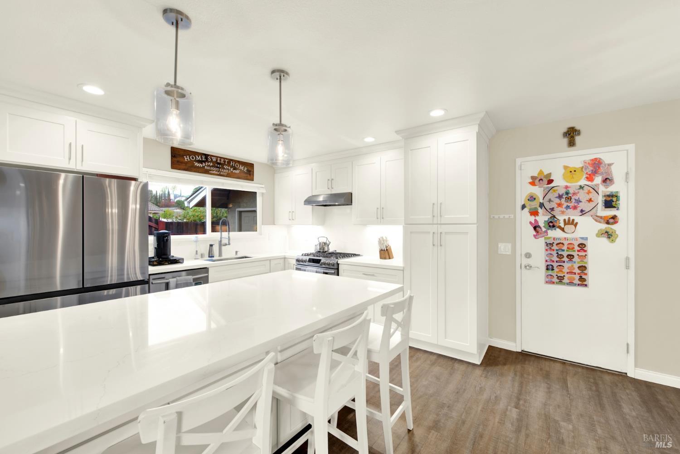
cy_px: 227
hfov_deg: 104.2
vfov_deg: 81.3
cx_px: 340
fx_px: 265
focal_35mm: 14
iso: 100
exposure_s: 1/2
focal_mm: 14
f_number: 14
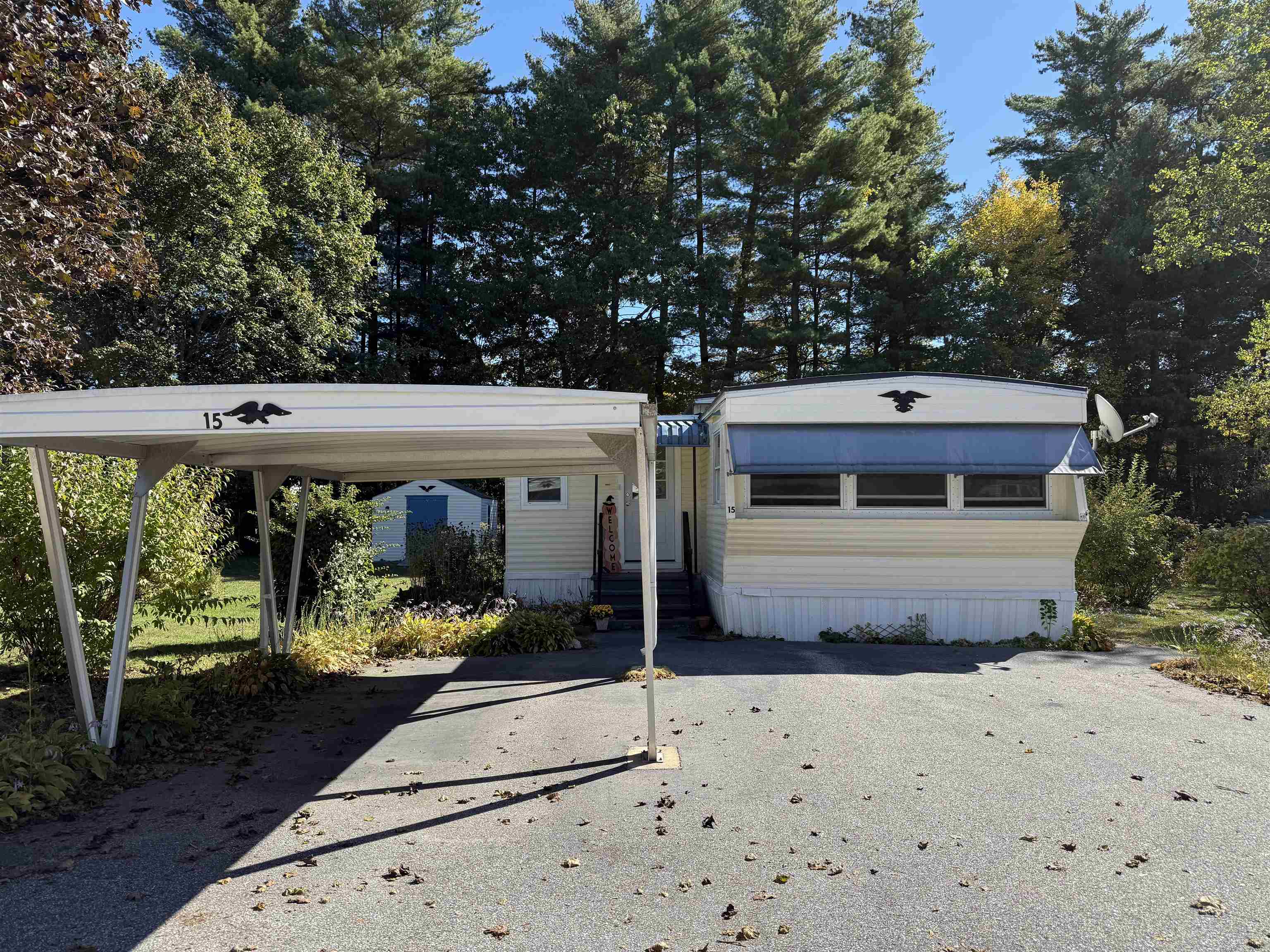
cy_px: 476
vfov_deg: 56.8
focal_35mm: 24
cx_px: 635
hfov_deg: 71.6
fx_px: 881
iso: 80
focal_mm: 6.76
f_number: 1.78
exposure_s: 1/2110
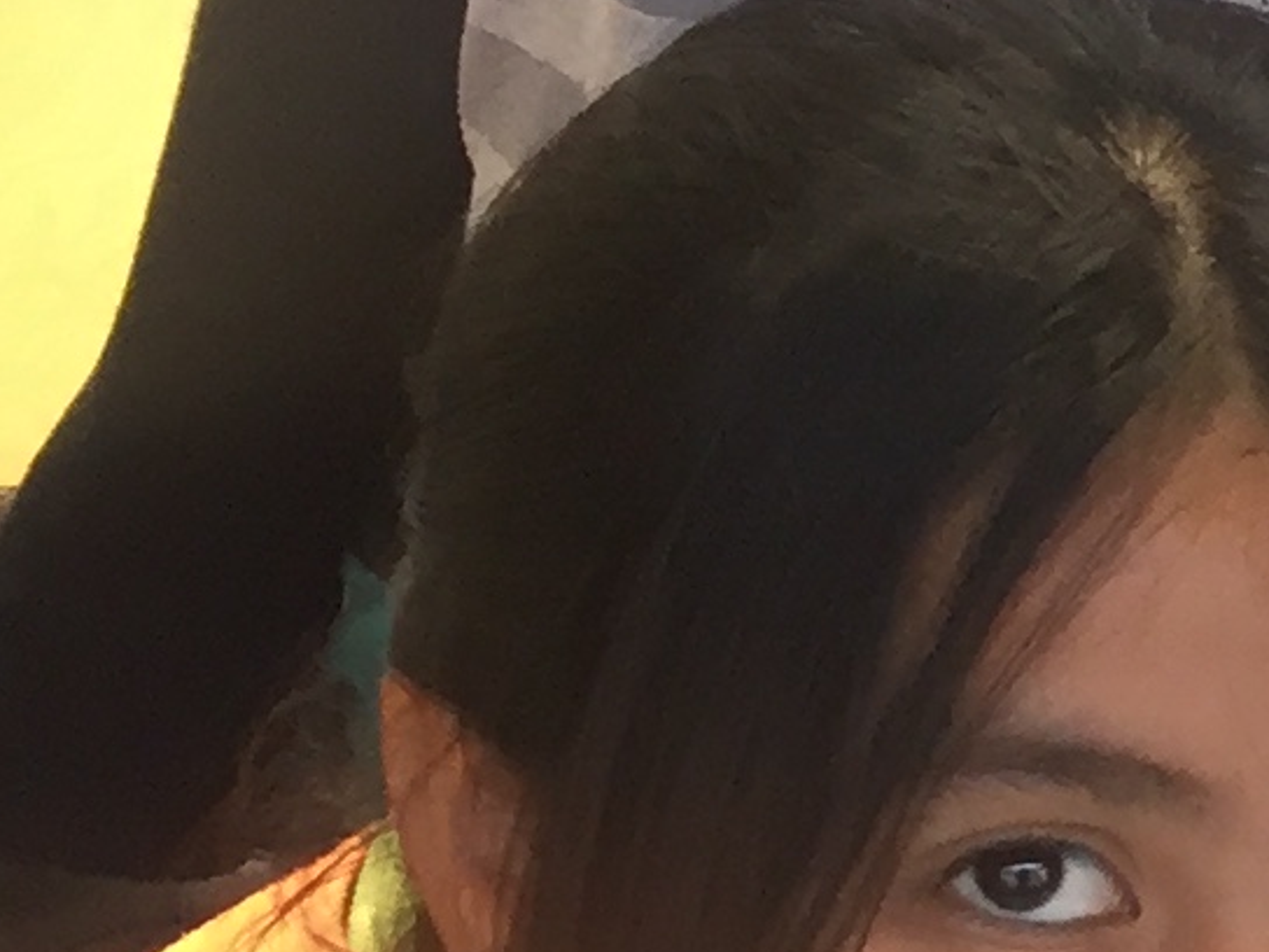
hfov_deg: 9.5
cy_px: 427
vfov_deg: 8.5
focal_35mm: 174
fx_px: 6379
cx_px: 3508
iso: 64
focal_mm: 4.15
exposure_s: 1/30
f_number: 2.2
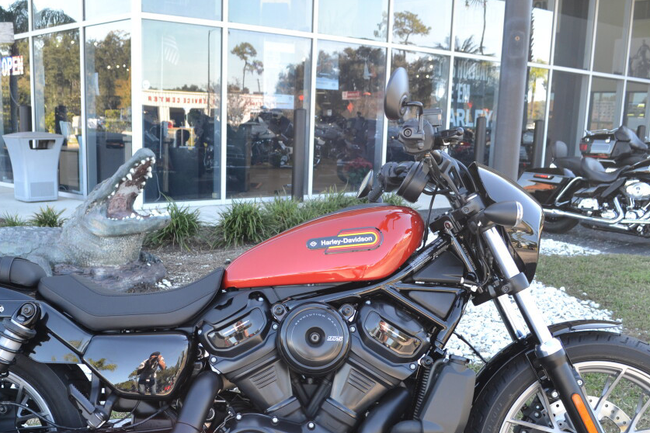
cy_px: 302
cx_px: 269
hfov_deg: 45.2
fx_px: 776
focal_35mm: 43
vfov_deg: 30.9
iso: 400
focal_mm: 20
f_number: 5.6
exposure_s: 1/125
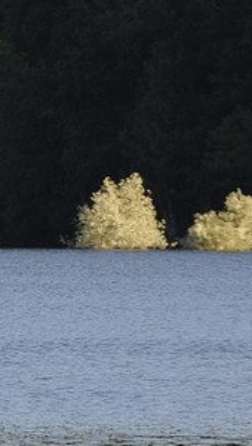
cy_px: -133
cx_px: -928
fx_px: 11523
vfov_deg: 2.2
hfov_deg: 1.2
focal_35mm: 973
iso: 200
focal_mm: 175
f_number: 5.6
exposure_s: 1/320
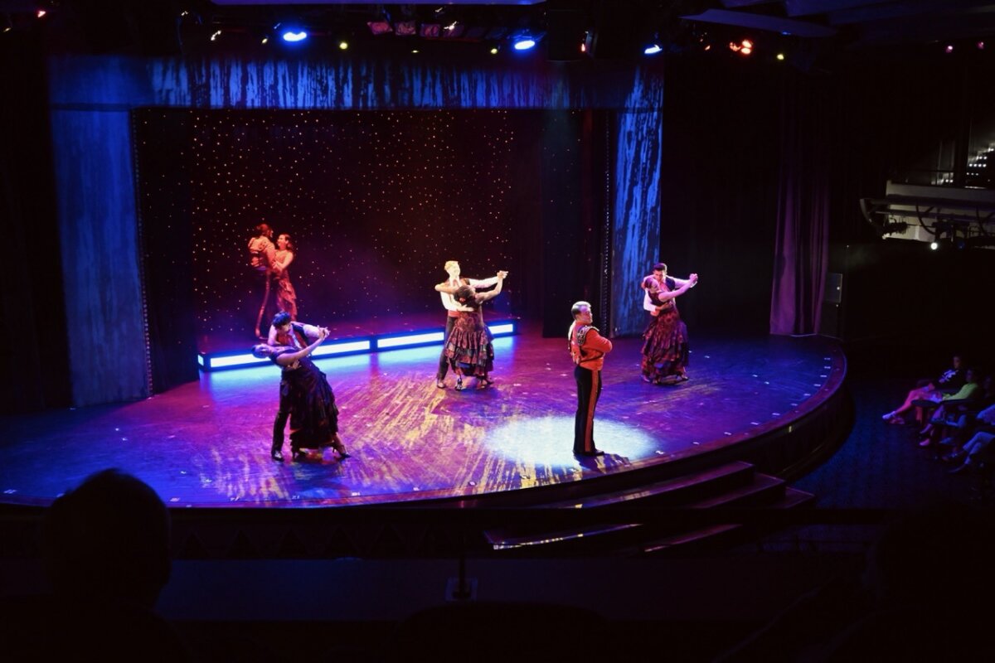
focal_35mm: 37
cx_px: 498
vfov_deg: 36.2
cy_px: 332
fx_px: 1016
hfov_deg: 52.2
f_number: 4.2
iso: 3600
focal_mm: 24.5
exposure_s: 1/60
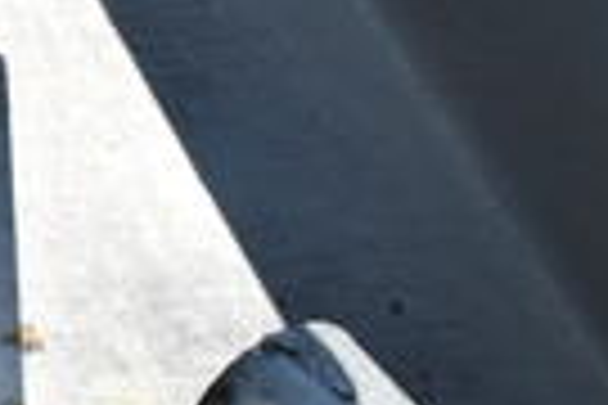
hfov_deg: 11.9
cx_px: -703
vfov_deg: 8.9
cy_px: -243
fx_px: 2516
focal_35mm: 149
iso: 100
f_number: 8
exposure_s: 1/250
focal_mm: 22
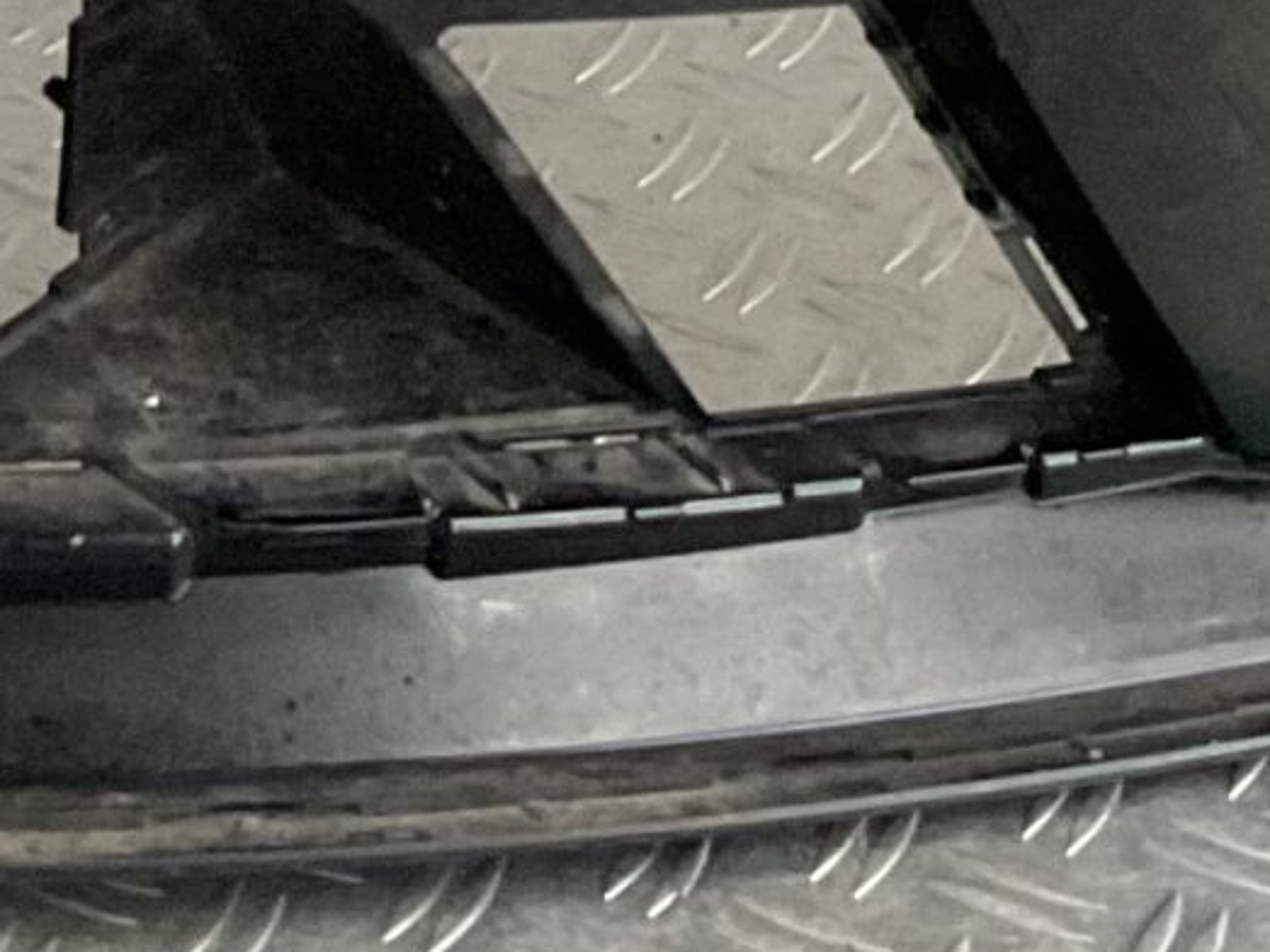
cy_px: -1115
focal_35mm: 142
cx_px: 602
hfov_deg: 13.9
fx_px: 5209
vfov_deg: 9.6
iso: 320
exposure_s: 1/33
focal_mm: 3
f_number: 1.8
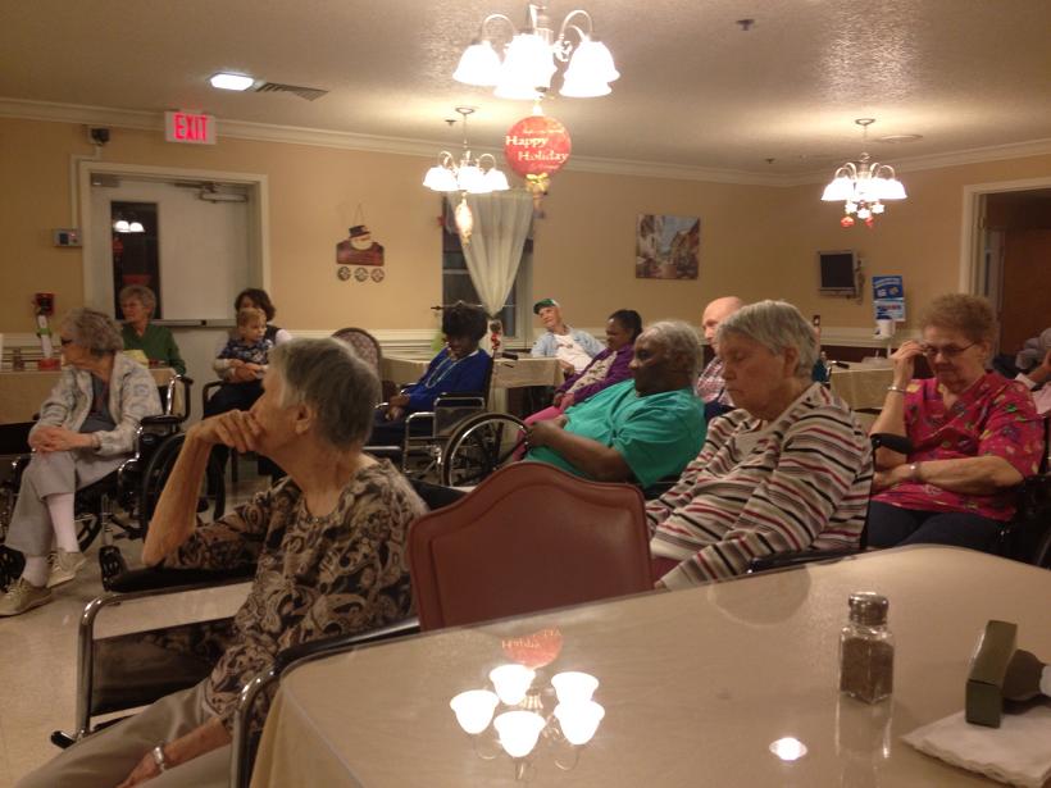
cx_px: 526
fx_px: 1063
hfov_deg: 52.6
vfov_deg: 40.7
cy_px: 394
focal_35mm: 35
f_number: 2.4
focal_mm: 4.28
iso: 80
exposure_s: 1/20
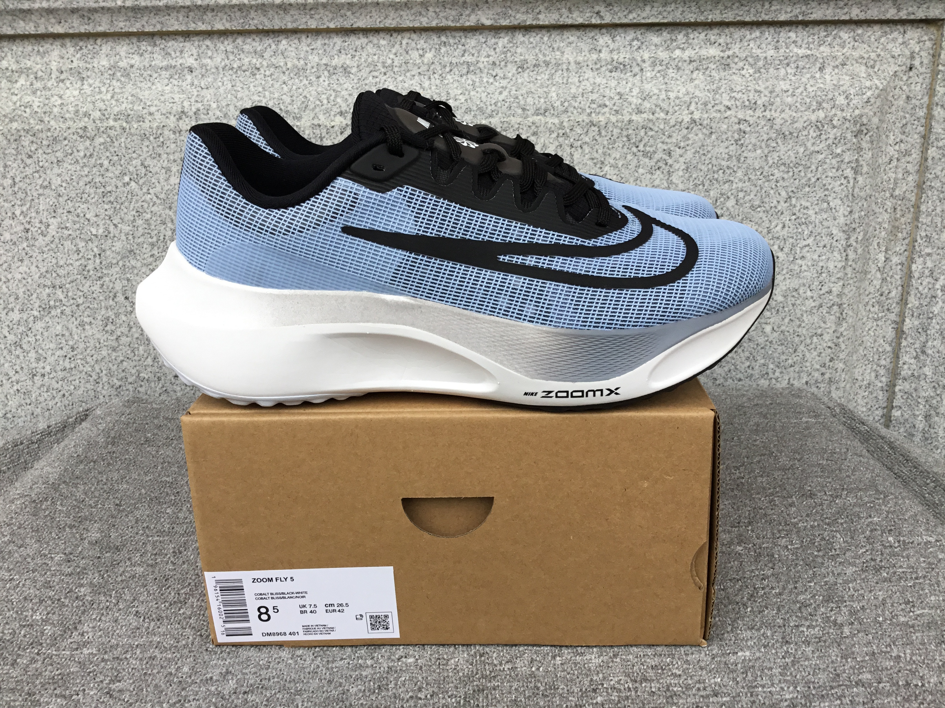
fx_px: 846
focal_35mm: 31
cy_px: 354
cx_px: 472
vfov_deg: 45.4
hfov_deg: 58.4
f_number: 2.4
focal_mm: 3.3
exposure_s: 1/100
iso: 40
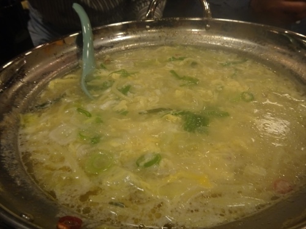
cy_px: 114
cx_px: 153
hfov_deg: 71.6
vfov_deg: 56.8
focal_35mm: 24
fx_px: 212
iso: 320
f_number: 3.5
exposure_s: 1/30
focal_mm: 4.1
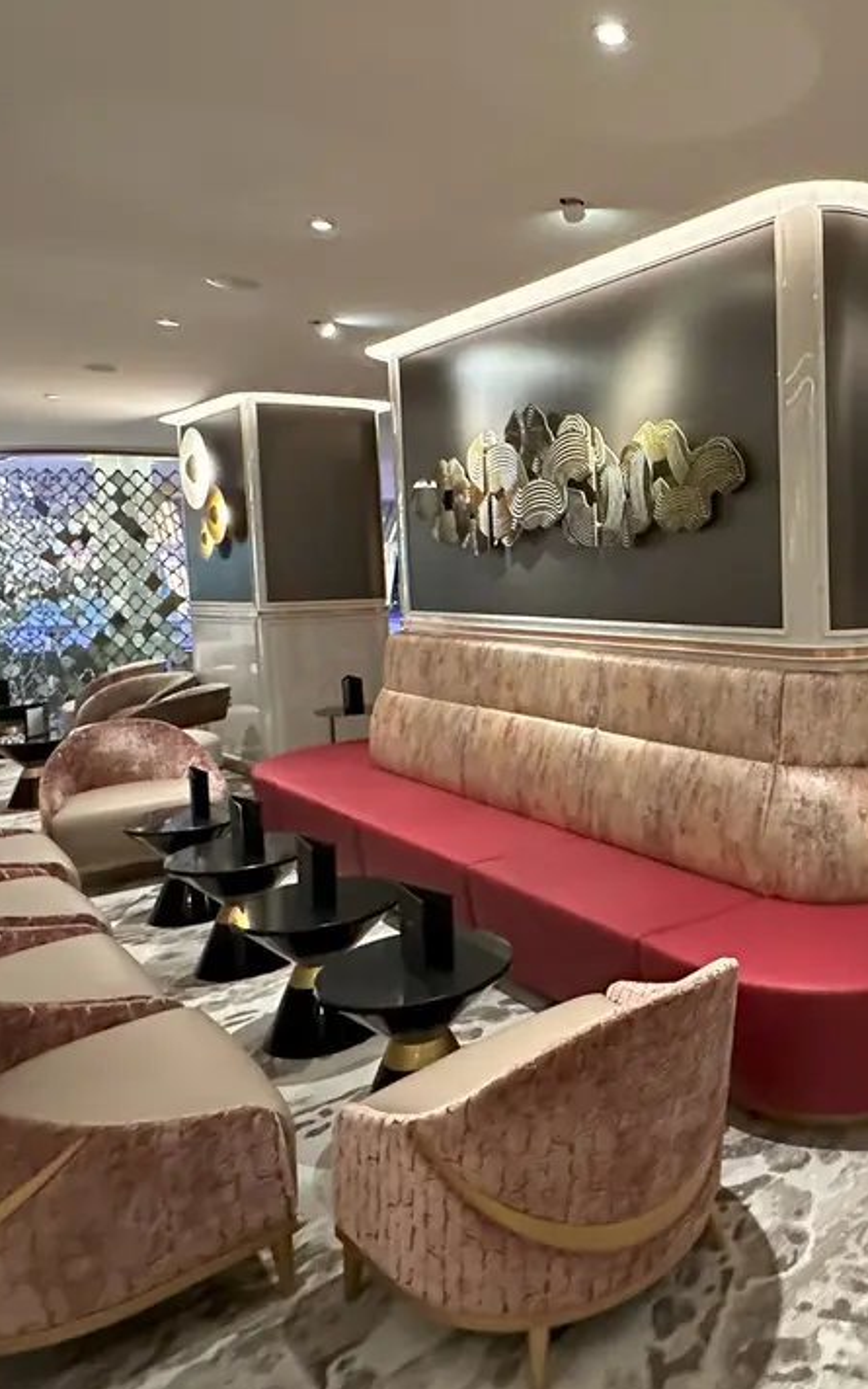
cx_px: 809
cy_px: 624
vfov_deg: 72.4
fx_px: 946
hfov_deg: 44.1
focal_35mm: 25
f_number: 2.2
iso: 1000
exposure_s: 1/60
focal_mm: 2.22
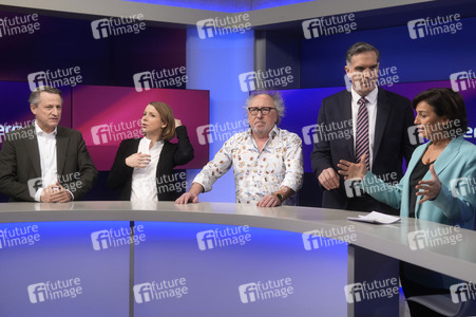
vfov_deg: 29.8
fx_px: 595
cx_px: 238
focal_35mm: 45
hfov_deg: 43.6
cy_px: 158
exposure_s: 1/320
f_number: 2.2
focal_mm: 30
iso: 640
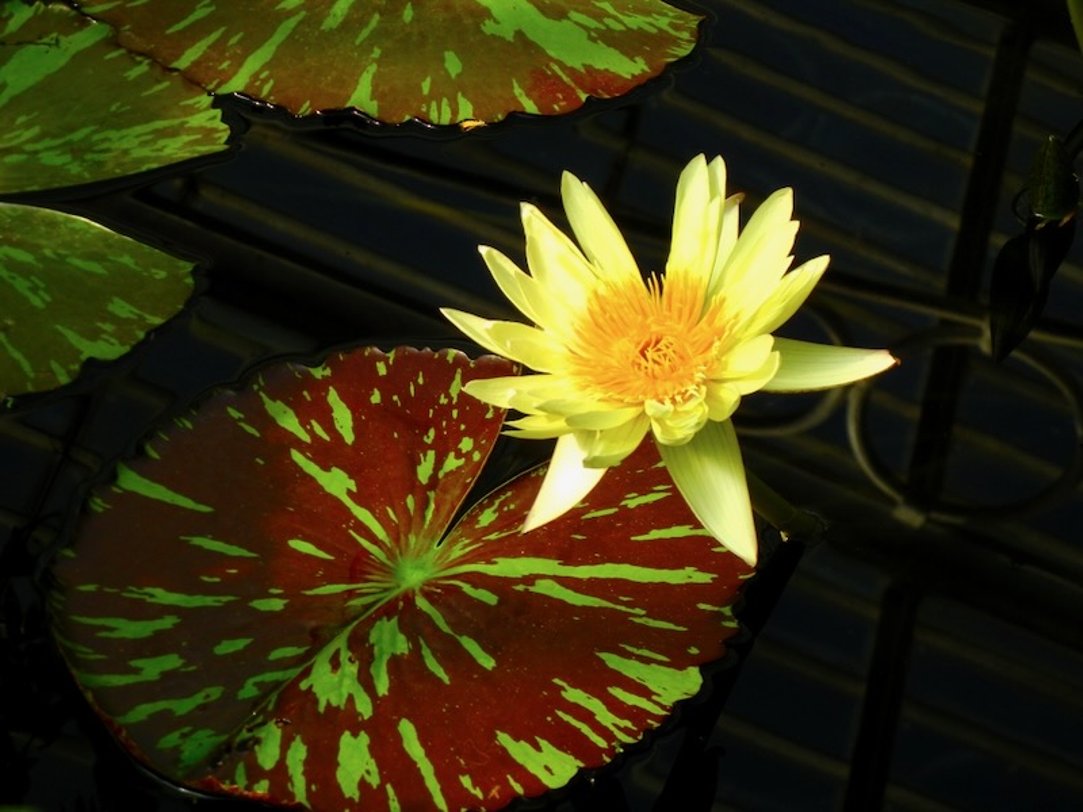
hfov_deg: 14.8
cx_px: 542
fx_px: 4161
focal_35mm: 133
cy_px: 406
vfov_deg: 11.1
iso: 160
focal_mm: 24
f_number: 4.6
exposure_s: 1/464
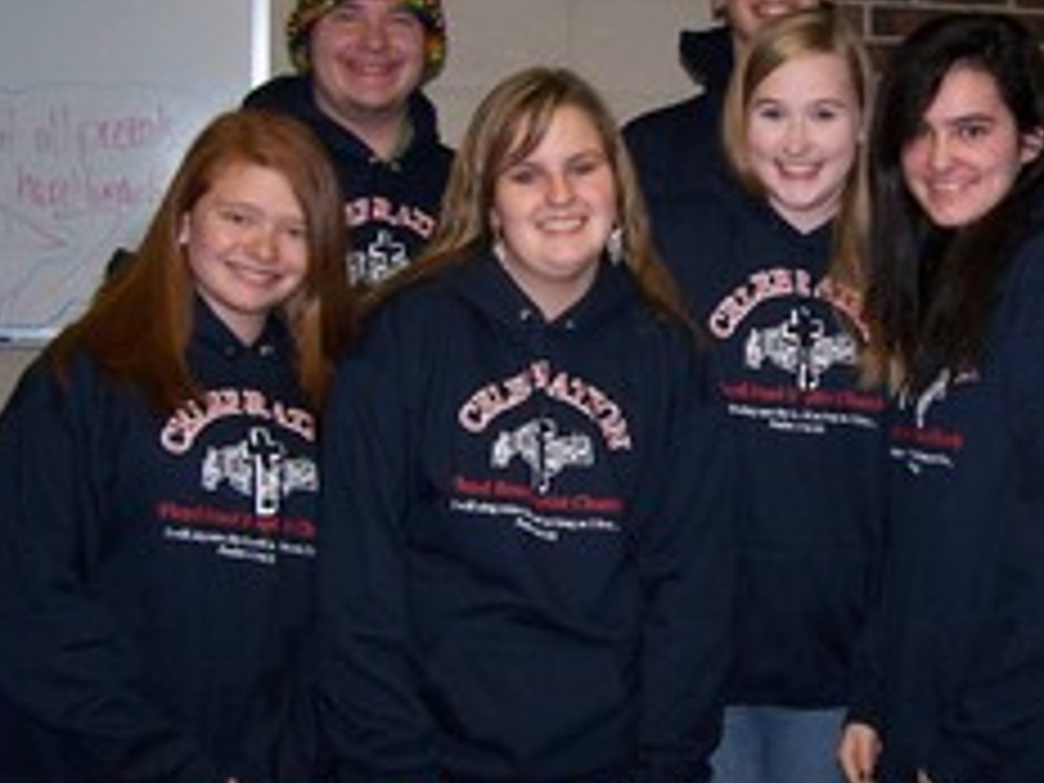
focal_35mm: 64
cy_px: 277
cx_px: 835
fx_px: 1930
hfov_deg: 29.6
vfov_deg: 22.9
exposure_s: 1/60
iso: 140
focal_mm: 6.3
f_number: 2.8
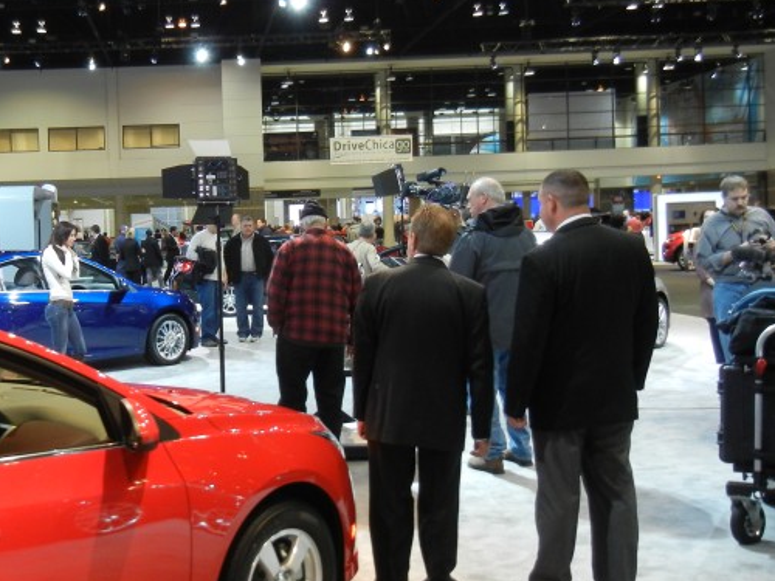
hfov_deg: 38.4
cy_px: 259
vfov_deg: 30.2
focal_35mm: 48
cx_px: 172
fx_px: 1075
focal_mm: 5.4
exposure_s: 1/60
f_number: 3.5
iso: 320
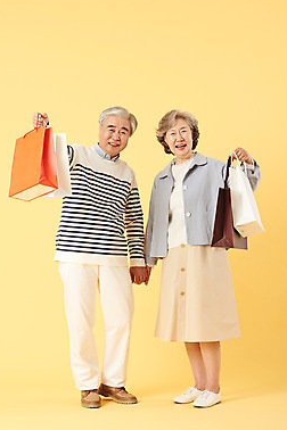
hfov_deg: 15.0
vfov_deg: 22.4
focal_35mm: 91
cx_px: 141
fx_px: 1088
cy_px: 212
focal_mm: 86
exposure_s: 1/125
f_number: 8
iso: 100
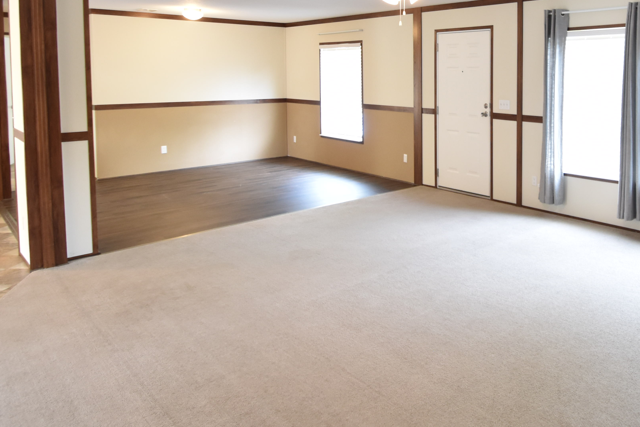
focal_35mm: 28
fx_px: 498
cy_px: 95
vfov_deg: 44.5
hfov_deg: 61.3
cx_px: 491
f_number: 3.5
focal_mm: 10
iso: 800
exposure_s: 1/20
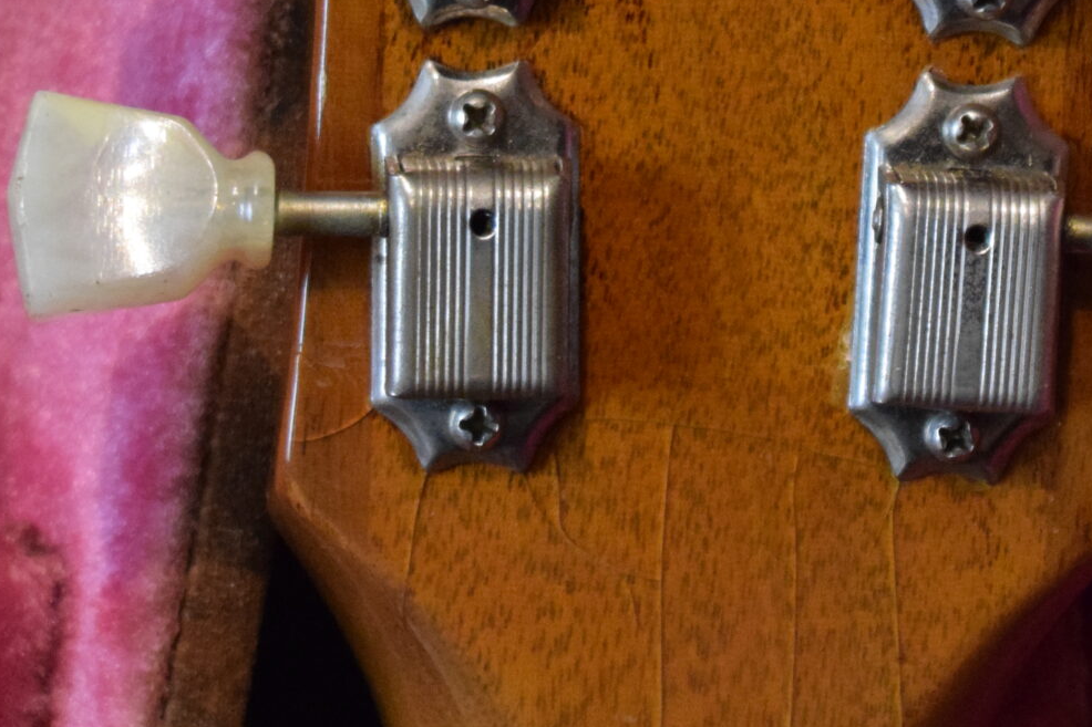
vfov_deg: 6.4
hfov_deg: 9.6
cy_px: -174
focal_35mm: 214
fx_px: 6499
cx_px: 755
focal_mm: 55
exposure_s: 1/60
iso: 3600
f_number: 5.6
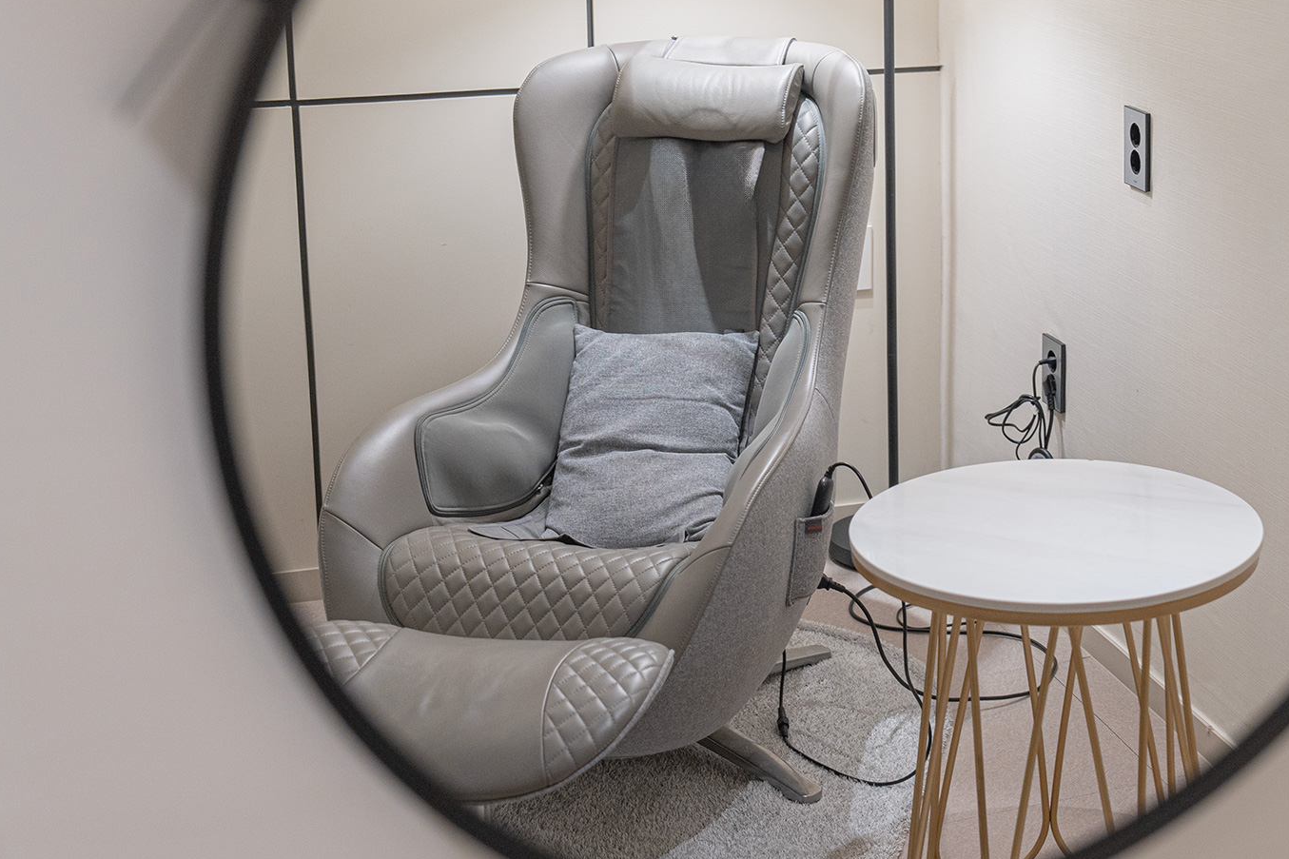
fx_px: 2327
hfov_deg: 30.6
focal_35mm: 65
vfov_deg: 20.9
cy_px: 323
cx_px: 904
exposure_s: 1/100
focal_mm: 43
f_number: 3.5
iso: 800
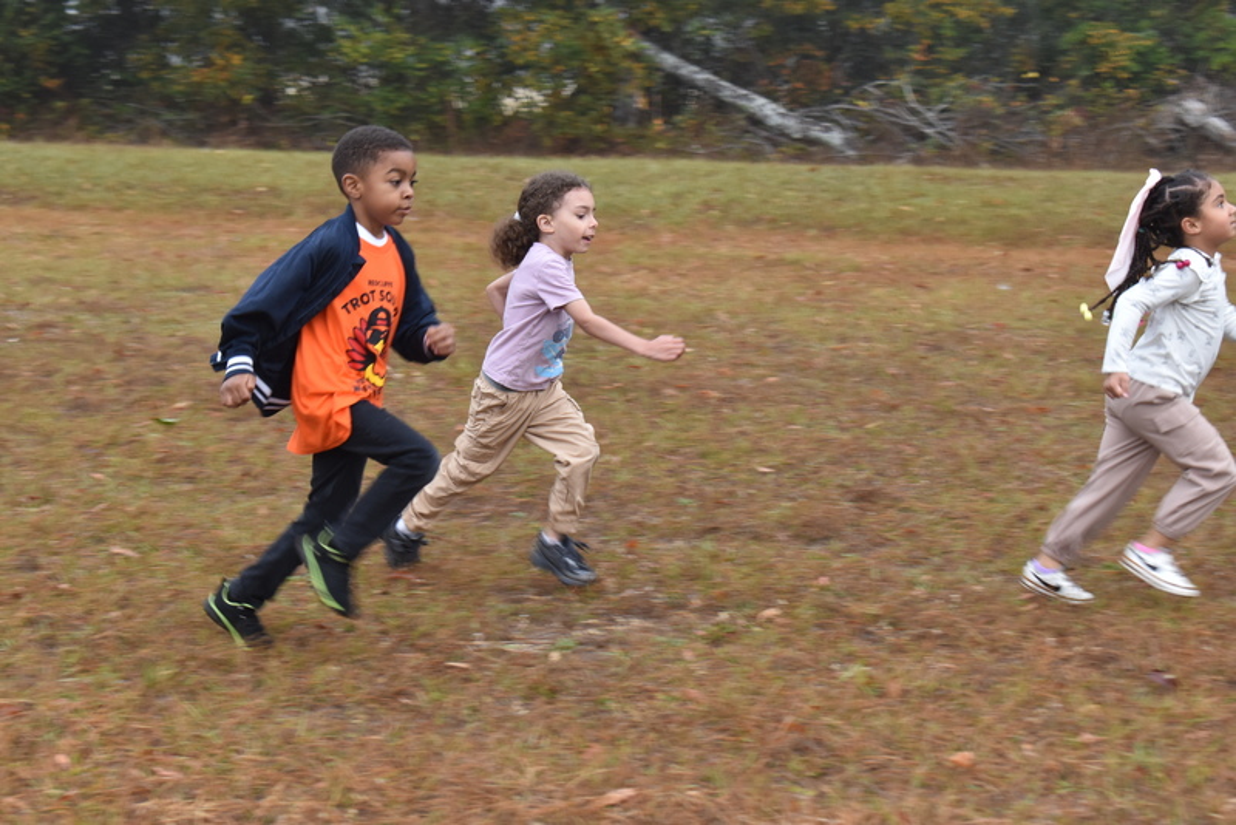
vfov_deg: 16.6
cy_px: 412
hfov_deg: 24.6
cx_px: 618
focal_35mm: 82
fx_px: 2833
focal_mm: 55
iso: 500
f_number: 7.1
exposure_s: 1/100
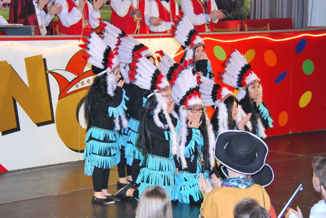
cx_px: 163
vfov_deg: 11.7
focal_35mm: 117
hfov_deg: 17.5
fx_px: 1060
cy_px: 109
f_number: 5.6
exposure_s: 1/60
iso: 1600
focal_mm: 78
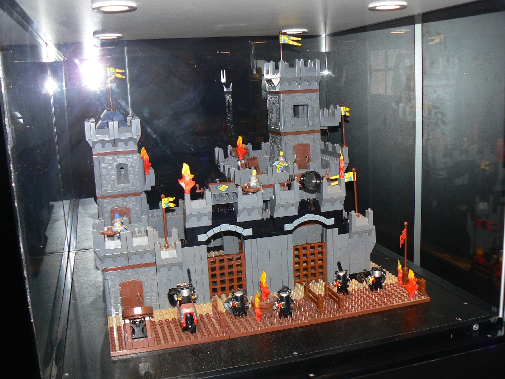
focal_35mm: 36
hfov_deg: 51.4
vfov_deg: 39.7
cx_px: 252
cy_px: 190
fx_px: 525
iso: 100
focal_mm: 6
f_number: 2.8
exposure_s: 1/30
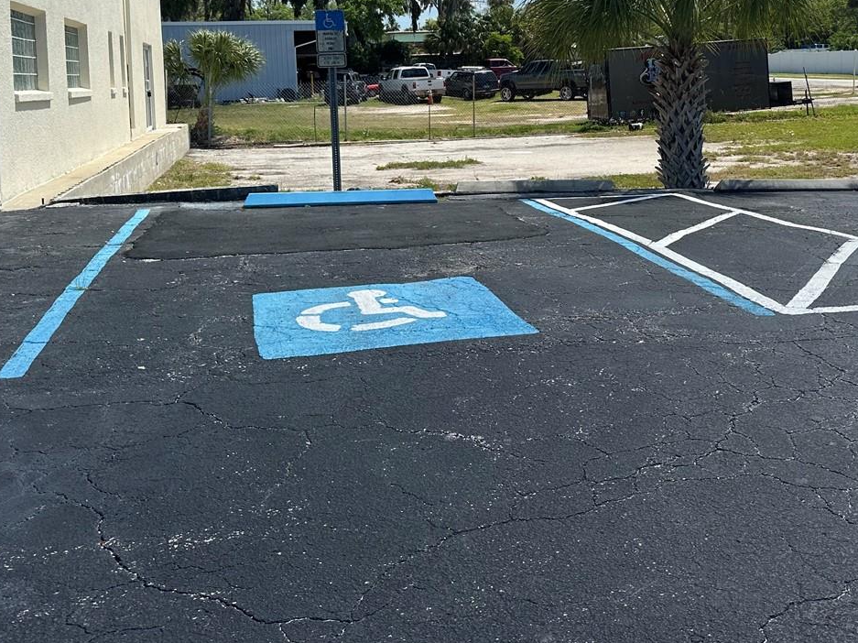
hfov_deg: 45.5
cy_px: 118
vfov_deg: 33.9
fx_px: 1016
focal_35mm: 41
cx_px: 516
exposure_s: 1/7042
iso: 80
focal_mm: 6.86
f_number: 1.78
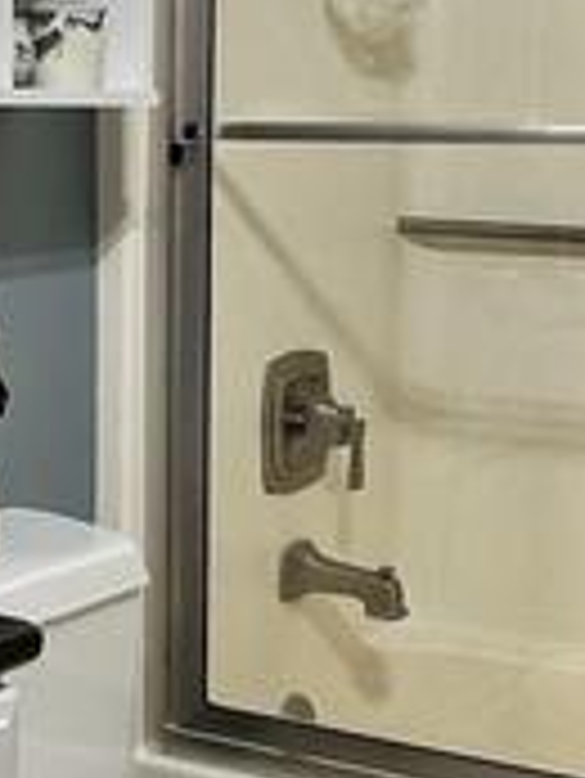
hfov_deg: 18.0
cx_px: 72
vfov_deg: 24.0
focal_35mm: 81
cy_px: 297
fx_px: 1823
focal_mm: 1.57
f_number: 1.8
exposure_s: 1/60
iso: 125
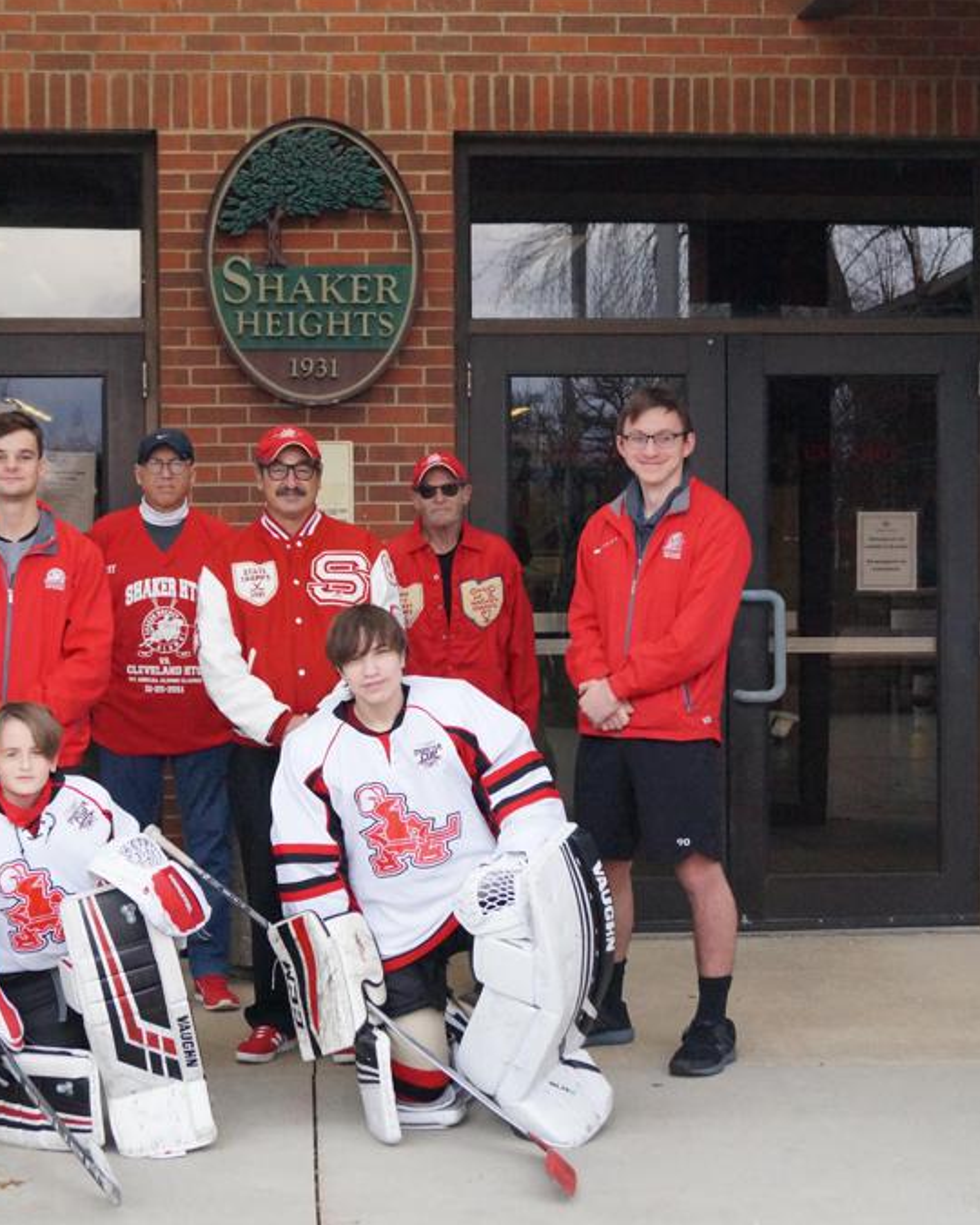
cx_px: 443
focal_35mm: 75
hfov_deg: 20.5
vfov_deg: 25.5
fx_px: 2709
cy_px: 612
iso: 3200
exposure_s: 1/1600
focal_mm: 35
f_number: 5.6
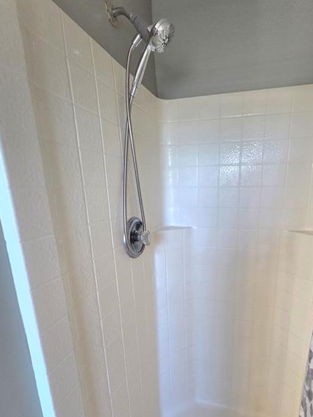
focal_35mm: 17
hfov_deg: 73.7
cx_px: 191
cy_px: 240
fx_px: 205
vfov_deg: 90.4
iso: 500
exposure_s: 1/60.2
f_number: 2.2
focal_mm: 2.2
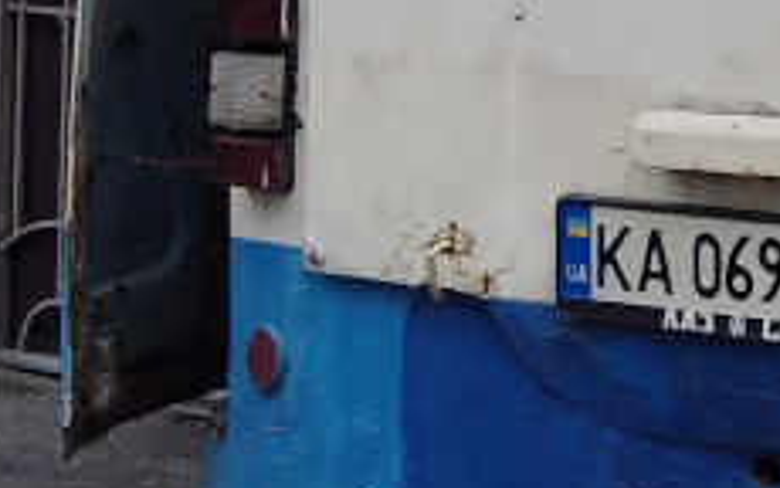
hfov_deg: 11.1
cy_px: -463
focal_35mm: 168
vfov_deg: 7.5
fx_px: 3573
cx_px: 1662
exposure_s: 1/544
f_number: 1.8
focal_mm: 4.22
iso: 50
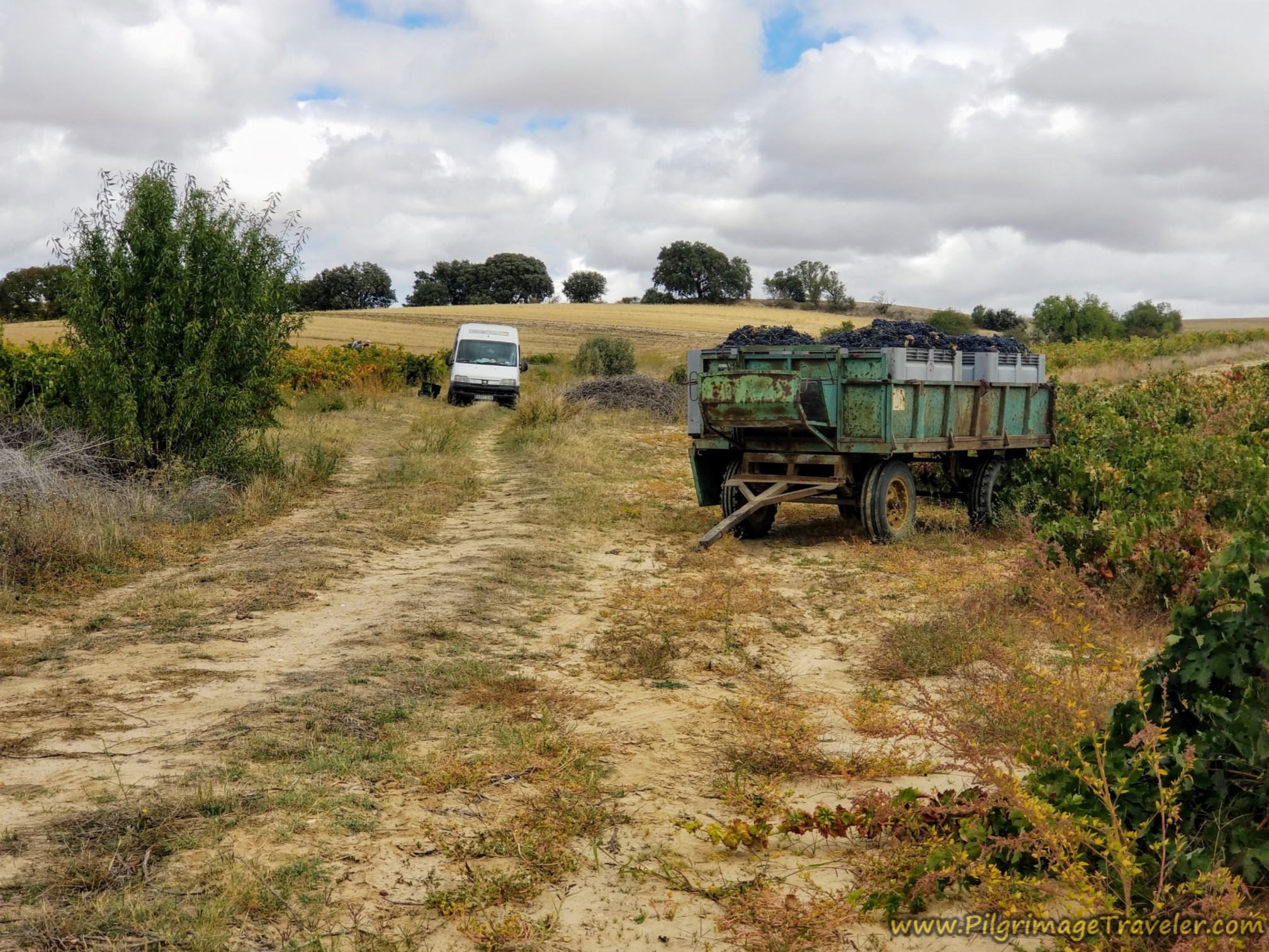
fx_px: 1906
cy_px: 476
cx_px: 634
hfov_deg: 36.8
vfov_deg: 28.0
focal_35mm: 52
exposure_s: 1/730
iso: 25
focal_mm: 6
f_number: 2.4
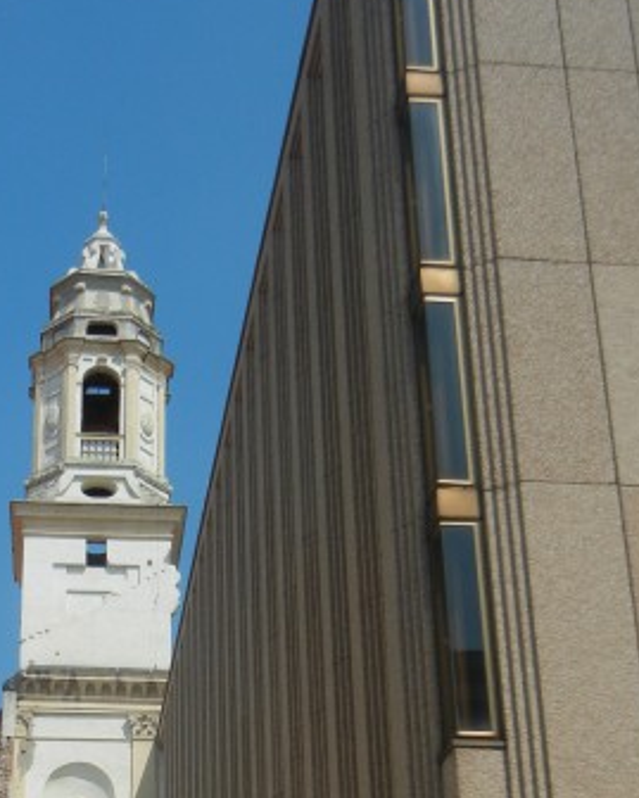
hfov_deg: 22.6
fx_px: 1583
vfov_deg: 27.3
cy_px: 724
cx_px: 159
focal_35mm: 67
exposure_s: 1/615
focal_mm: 5.4
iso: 160
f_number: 7
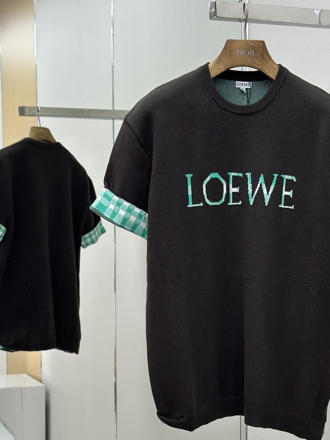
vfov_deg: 25.5
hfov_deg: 19.3
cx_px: 240
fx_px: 966
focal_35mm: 76
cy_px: 294
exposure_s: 1/223
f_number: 1.78
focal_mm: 6.86
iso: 80
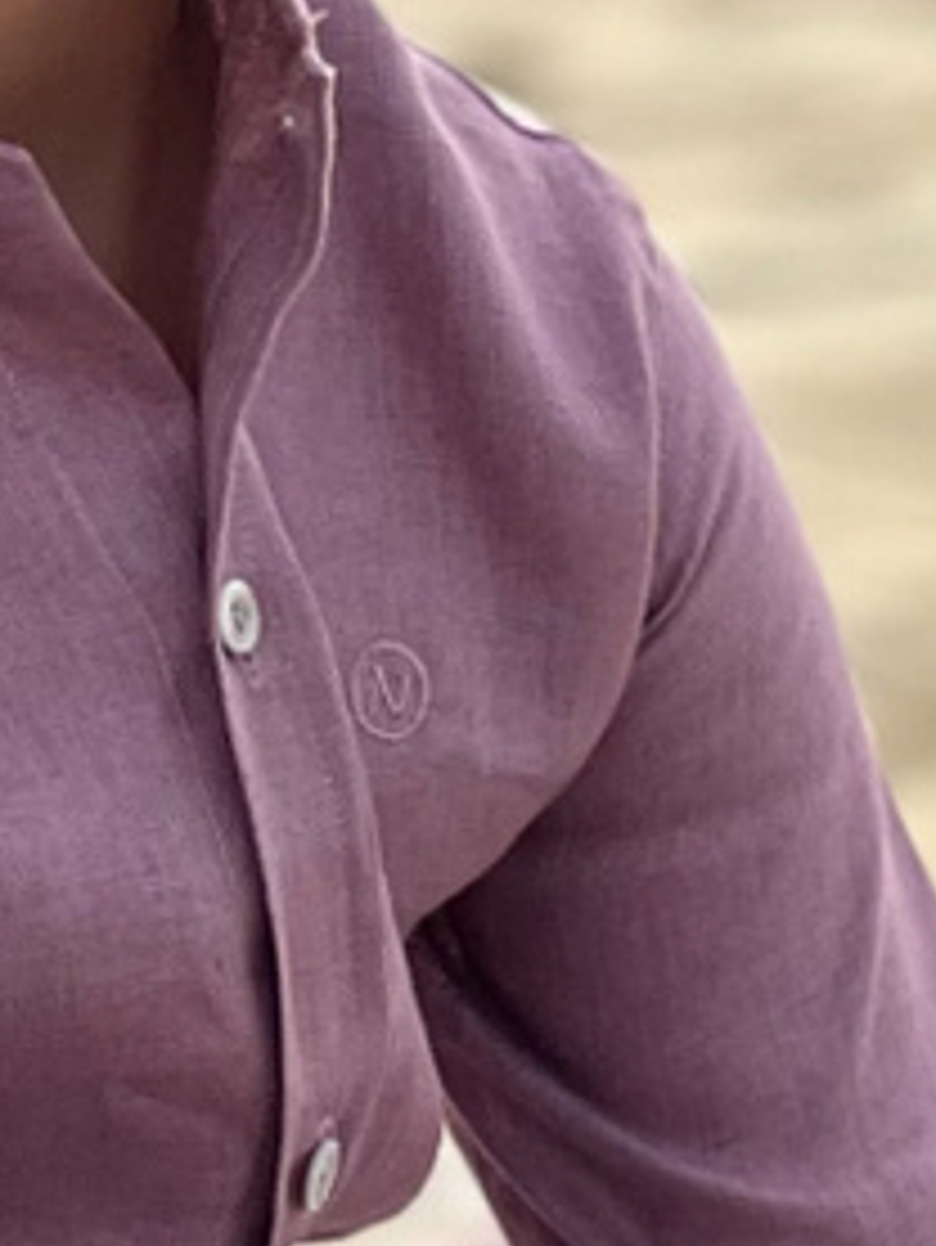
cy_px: 1678
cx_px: 423
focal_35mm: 444
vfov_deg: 4.4
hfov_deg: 3.4
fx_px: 15995
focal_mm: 9
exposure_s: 1/368
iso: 32
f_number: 2.8
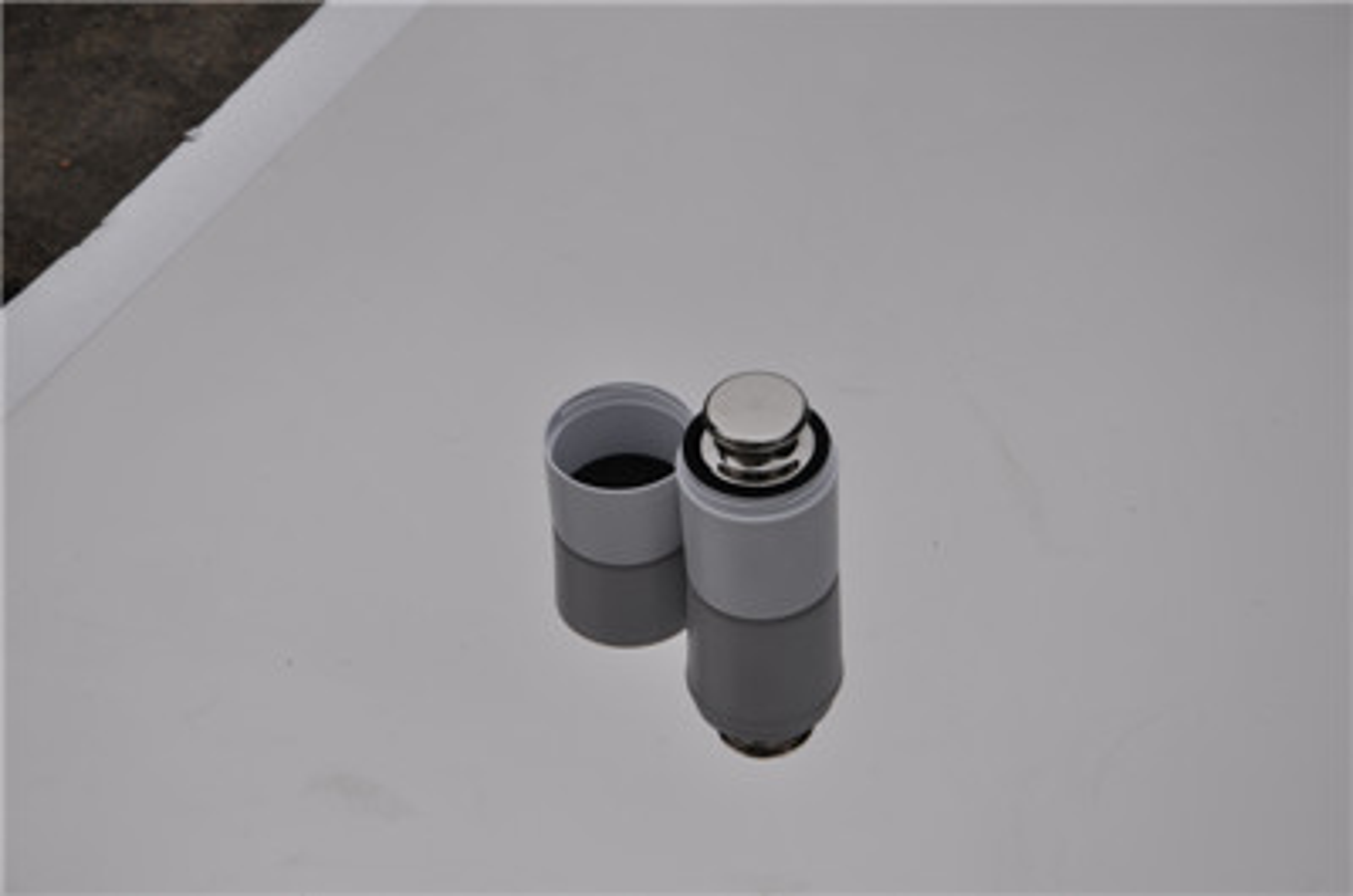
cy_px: 448
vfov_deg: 12.1
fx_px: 4220
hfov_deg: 18.2
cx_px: 676
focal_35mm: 112
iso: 200
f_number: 8
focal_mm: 75
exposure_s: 1/250
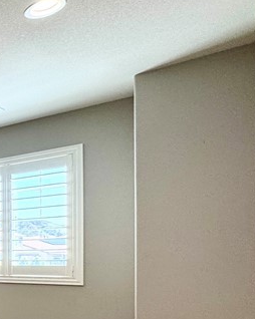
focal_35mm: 44
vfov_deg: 40.1
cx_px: -239
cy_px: 262
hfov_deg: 20.0
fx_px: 415
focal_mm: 2.22
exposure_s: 1/120
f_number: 2.2
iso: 100
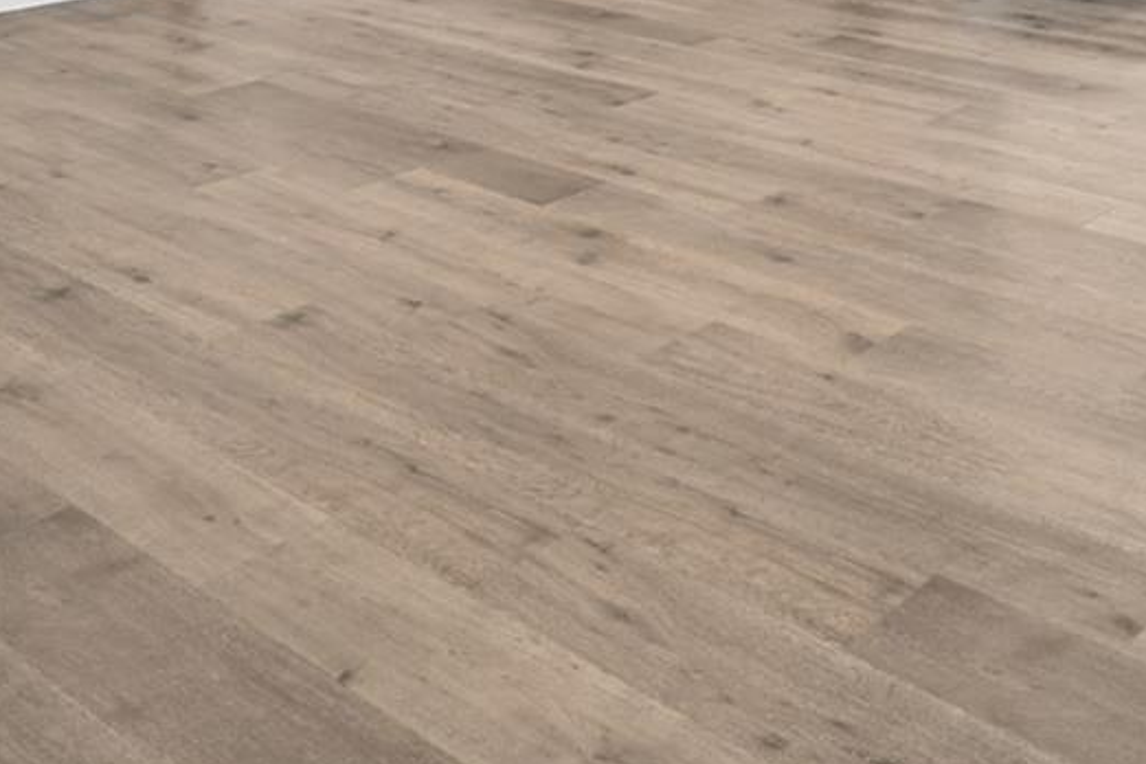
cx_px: 905
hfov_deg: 41.1
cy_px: -321
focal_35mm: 46
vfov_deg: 24.2
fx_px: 1464
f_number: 7.1
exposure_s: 1/8
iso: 100
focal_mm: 10
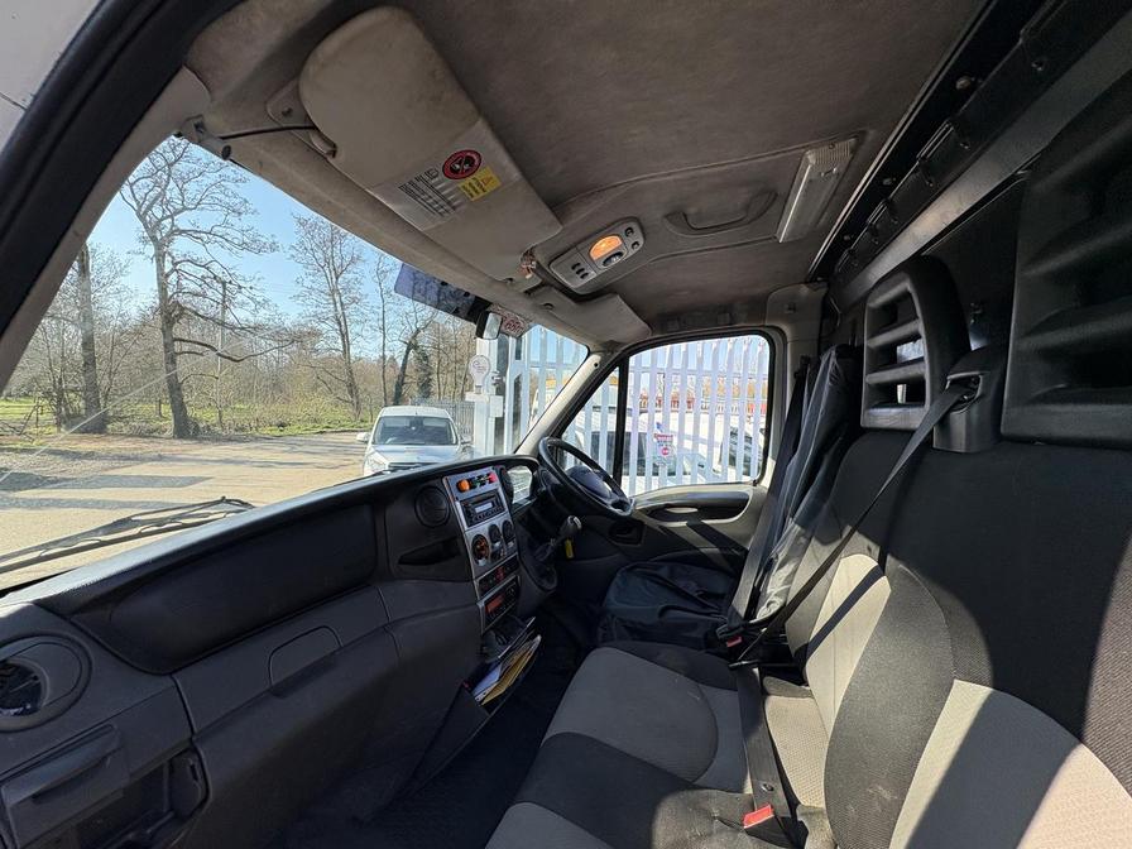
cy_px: 424
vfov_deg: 85.7
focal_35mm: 14
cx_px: 566
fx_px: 458
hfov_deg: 102.1
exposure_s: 1/473
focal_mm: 2.22
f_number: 2.2
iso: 50
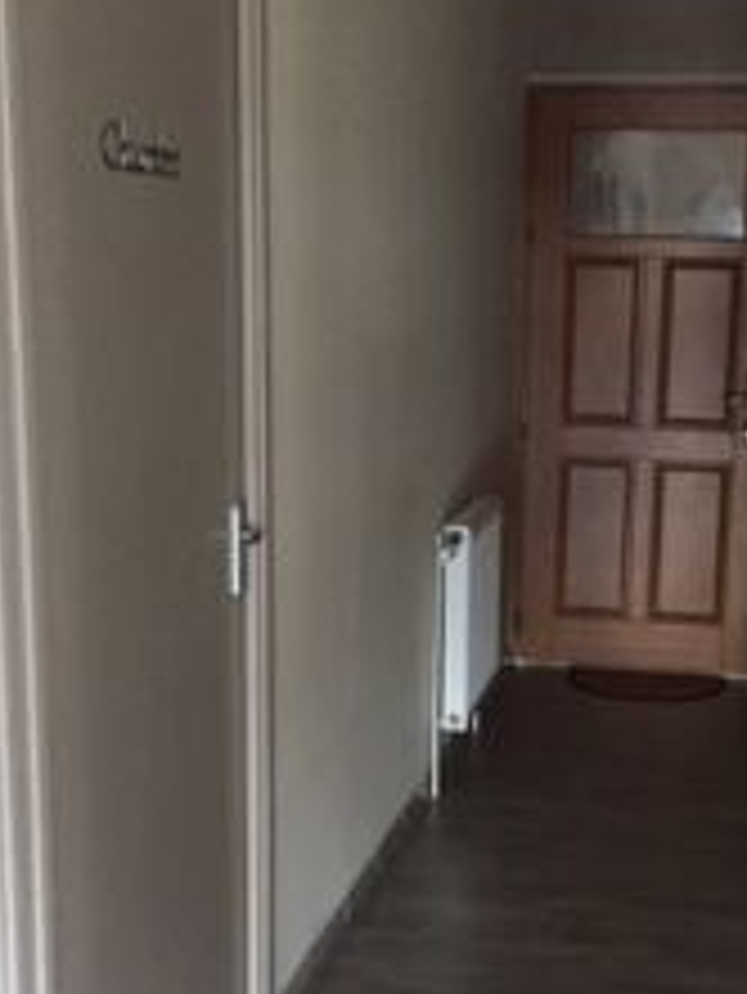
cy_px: 627
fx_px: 1610
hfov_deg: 26.0
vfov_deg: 34.1
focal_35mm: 56
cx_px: 504
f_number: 2.2
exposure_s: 1/17
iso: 320
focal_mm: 4.15
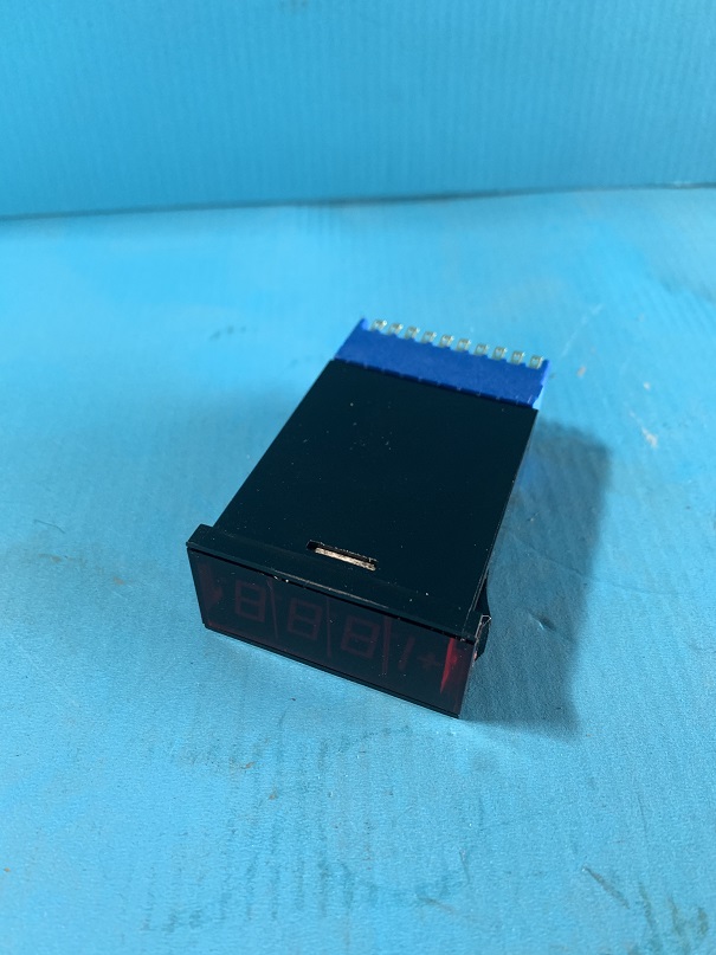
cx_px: 358
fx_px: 717
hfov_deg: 53.1
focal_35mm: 26
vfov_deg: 67.3
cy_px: 478
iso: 250
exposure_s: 1/60
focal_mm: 4.25
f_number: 1.8
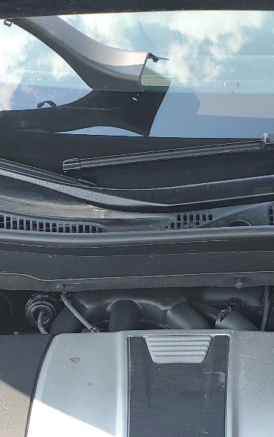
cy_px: 310
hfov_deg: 17.0
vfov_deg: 26.9
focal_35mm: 76
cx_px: 223
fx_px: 907
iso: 50
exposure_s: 1/500
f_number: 1.5
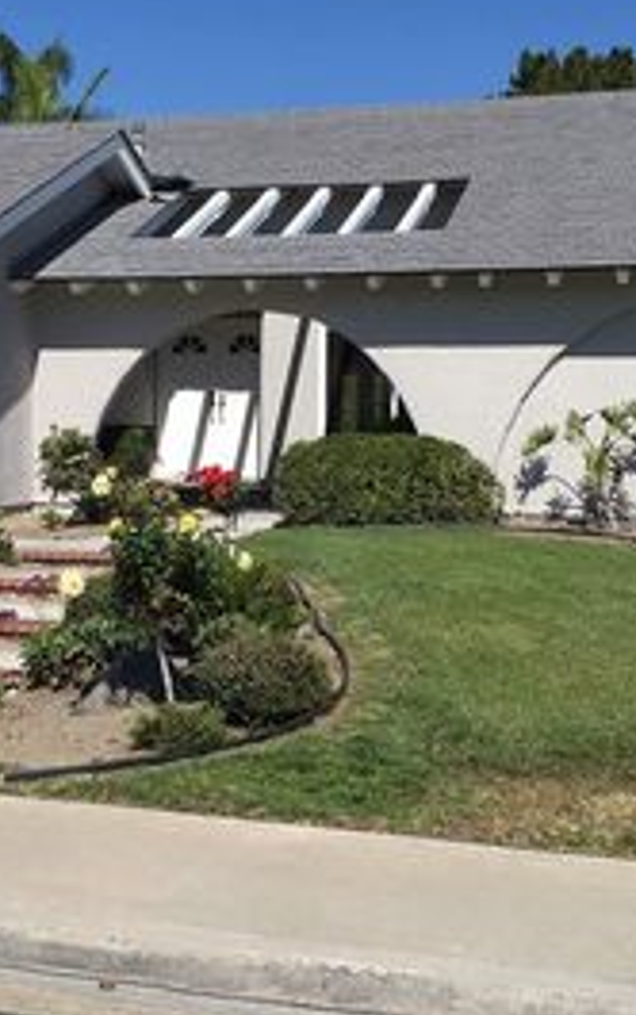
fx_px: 1606
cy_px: 481
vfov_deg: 35.1
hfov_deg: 22.2
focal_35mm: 58
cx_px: 180
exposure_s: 1/2653
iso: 25
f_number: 2.2
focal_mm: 4.15
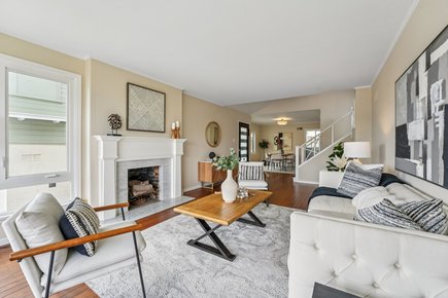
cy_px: 149
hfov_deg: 104.3
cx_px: 224
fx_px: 174
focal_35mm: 14
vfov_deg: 81.2
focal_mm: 14
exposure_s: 1/80
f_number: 8
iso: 640
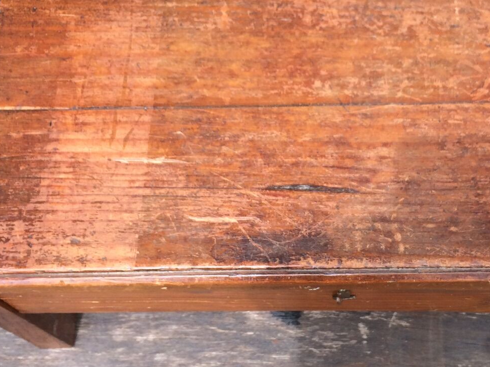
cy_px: 169
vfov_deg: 24.0
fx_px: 863
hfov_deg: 31.3
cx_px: 349
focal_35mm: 61
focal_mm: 4.15
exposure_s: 1/672
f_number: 2.2
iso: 32
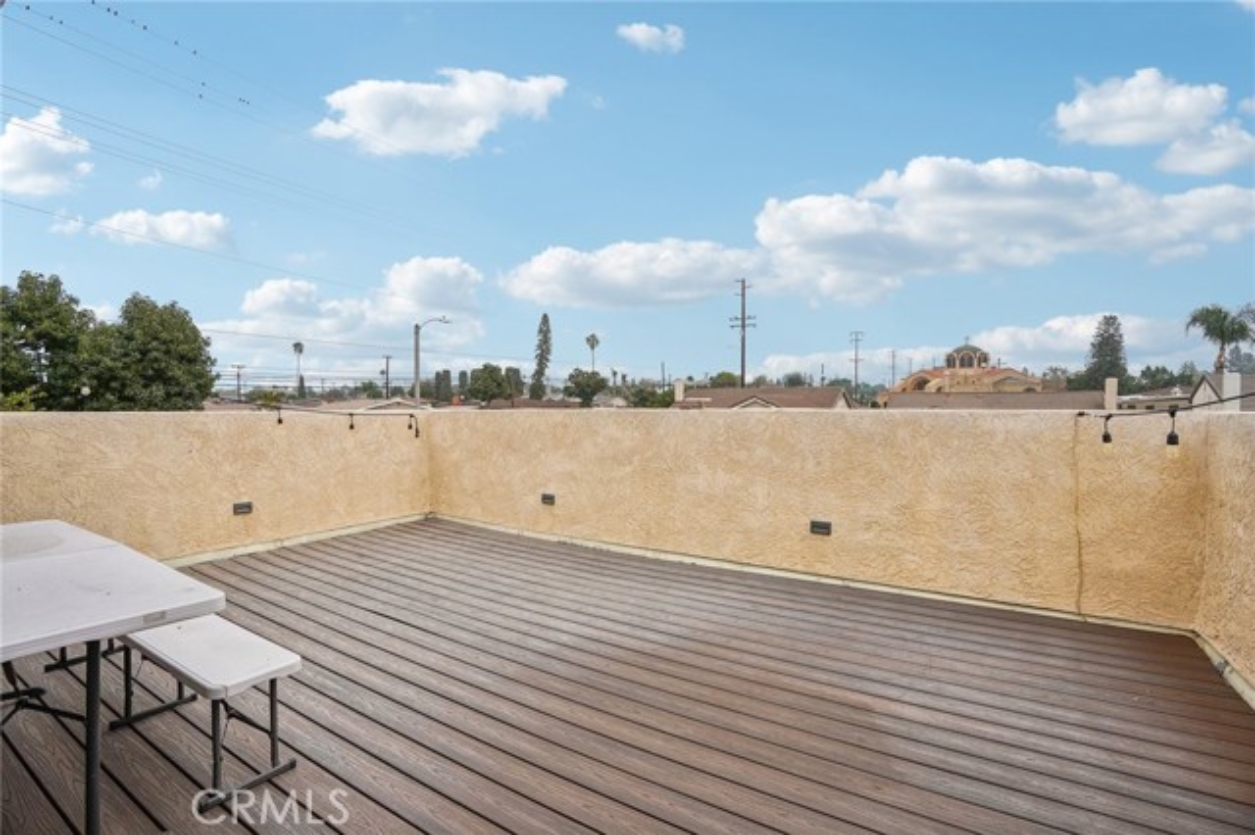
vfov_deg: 73.7
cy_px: 418
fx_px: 557
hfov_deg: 96.8
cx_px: 628
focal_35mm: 16
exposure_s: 1/800
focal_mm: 16
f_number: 8
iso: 400
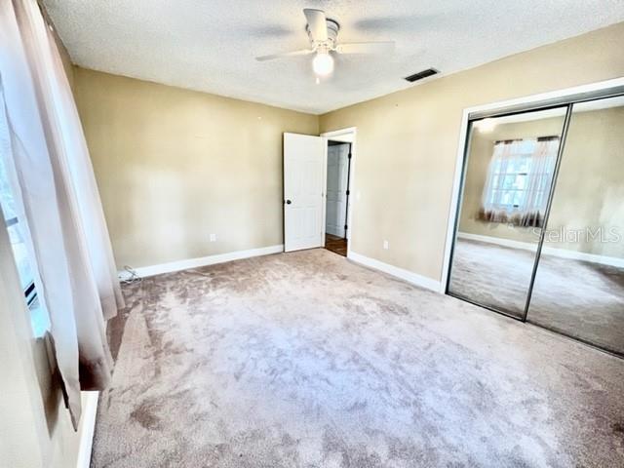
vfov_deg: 89.9
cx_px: 312
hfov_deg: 106.2
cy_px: 234
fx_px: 234
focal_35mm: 13
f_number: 1.8
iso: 250
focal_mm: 1.57
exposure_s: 1/87
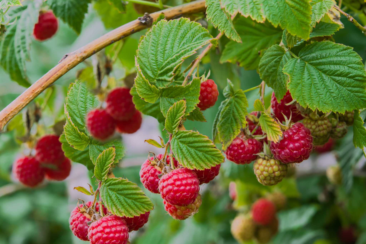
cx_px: 183
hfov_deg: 22.6
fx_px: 915
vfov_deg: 15.2
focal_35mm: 90
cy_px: 122
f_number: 9
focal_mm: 60
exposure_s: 1/125
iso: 500
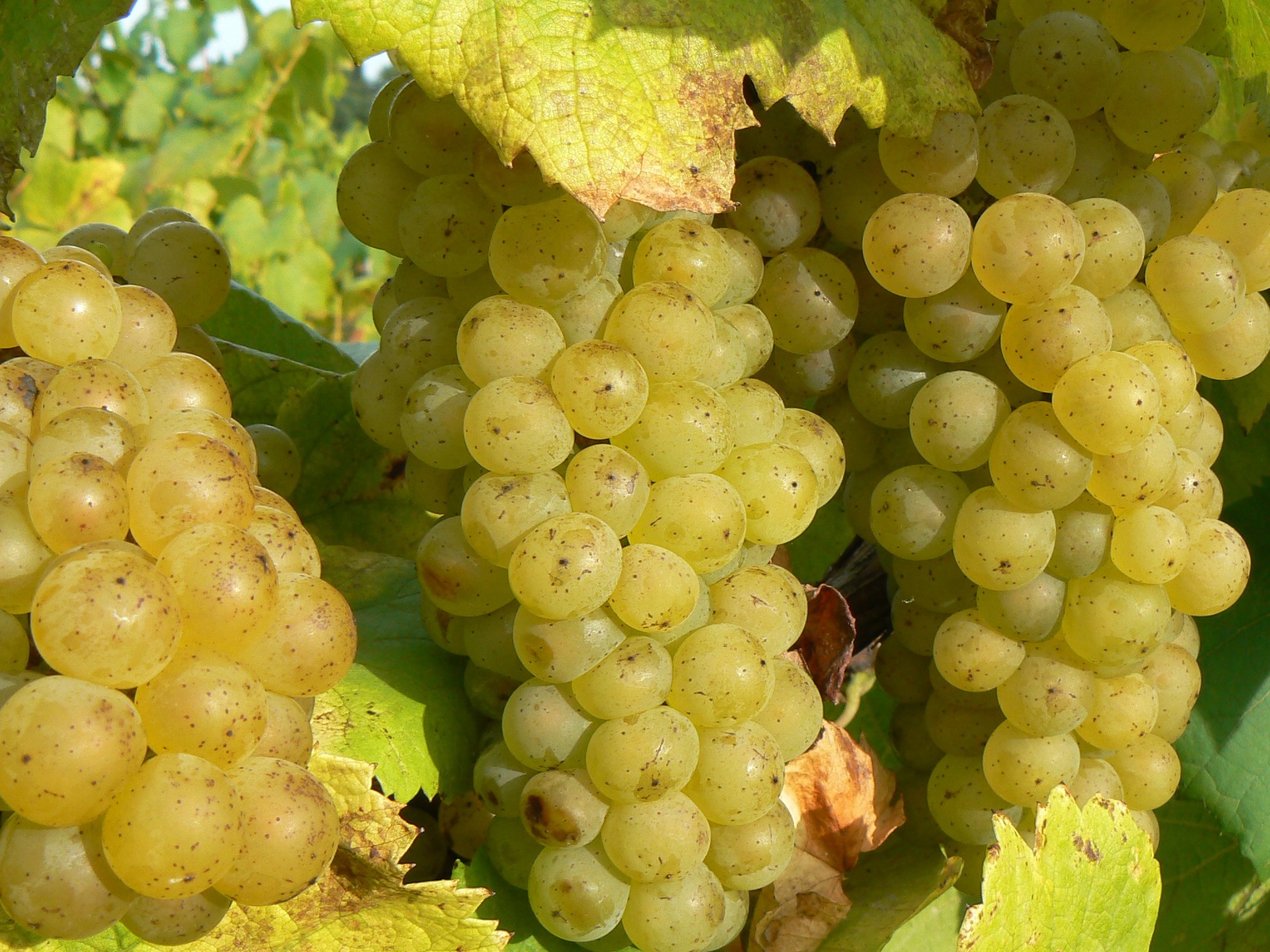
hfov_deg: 50.1
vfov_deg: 38.7
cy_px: 477
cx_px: 648
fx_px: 1357
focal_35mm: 37
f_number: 5.6
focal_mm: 6
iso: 80
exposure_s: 1/160
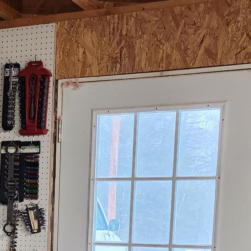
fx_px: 722
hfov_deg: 18.7
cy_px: 295
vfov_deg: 18.7
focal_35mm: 88
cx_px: -50
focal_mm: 5
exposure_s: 1/120
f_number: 1.8
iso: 800
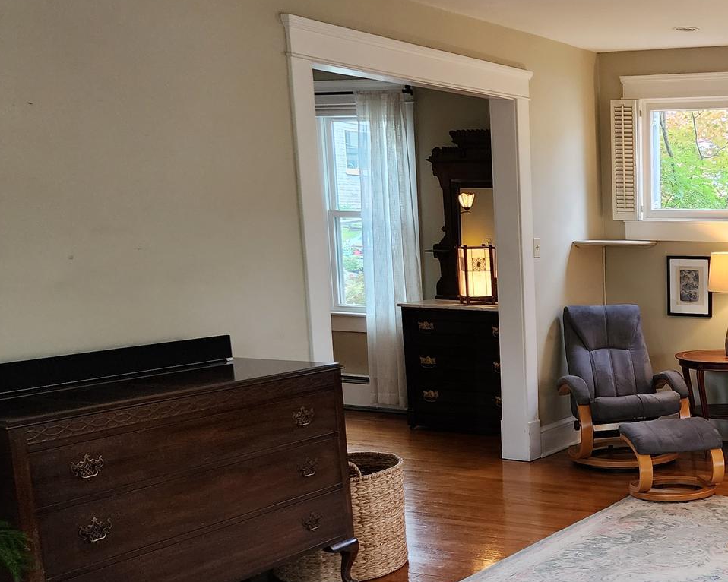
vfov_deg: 31.0
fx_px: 1034
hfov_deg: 34.3
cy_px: 428
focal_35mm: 48
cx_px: 771
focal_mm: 6.4
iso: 500
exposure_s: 1/120
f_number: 1.8
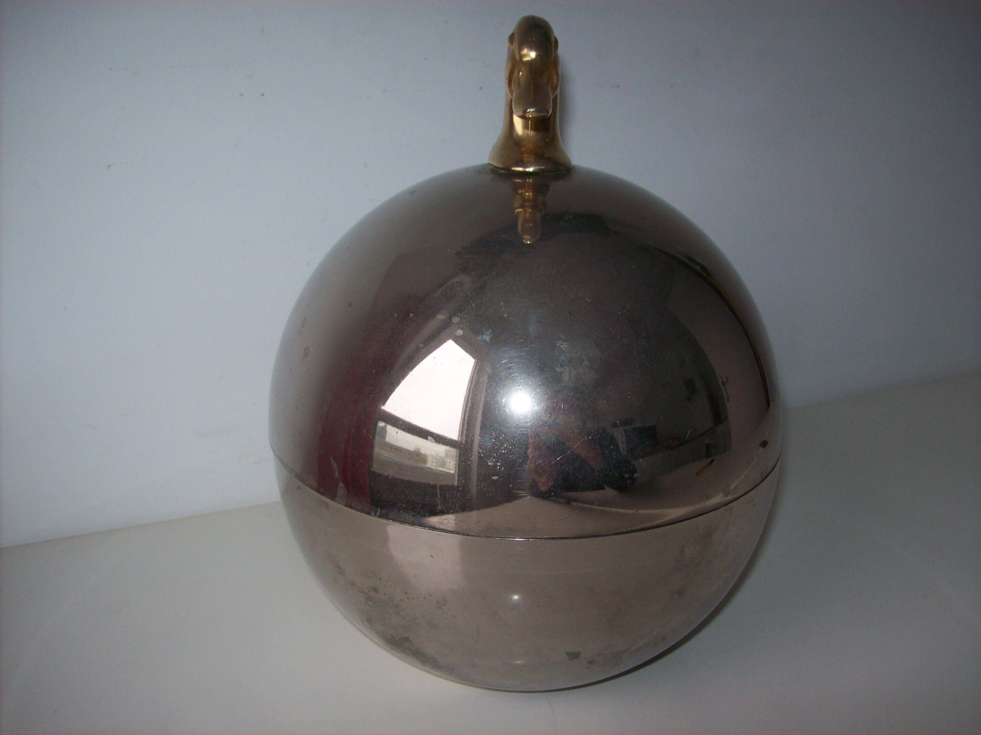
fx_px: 1020
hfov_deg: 51.4
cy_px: 368
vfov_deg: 39.6
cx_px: 490
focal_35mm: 36
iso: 80
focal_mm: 6
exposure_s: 1/64
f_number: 2.7
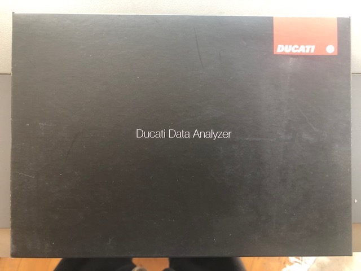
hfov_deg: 63.4
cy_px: 136
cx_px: 180
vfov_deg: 49.7
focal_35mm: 28
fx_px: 292
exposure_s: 1/24
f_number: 1.8
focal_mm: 3.99
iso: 40
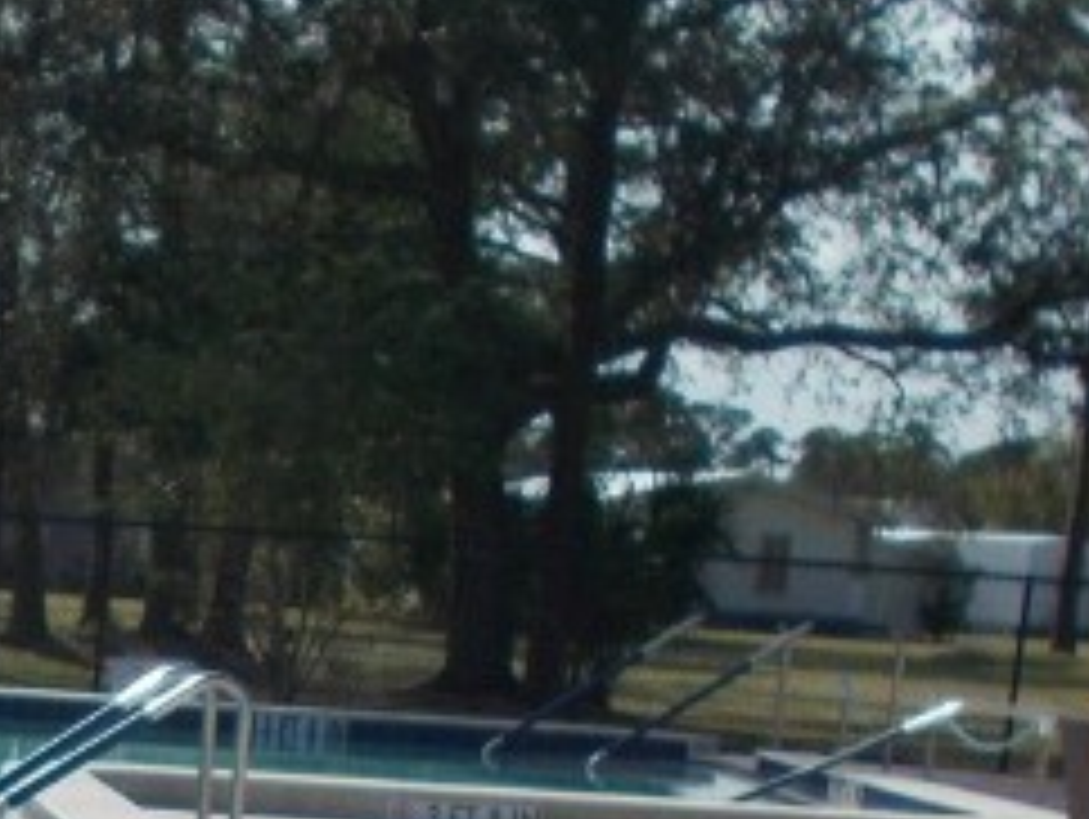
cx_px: -310
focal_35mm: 110
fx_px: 3464
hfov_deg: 16.9
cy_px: 1053
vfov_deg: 13.0
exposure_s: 1/250
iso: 80
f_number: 8
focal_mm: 4.6
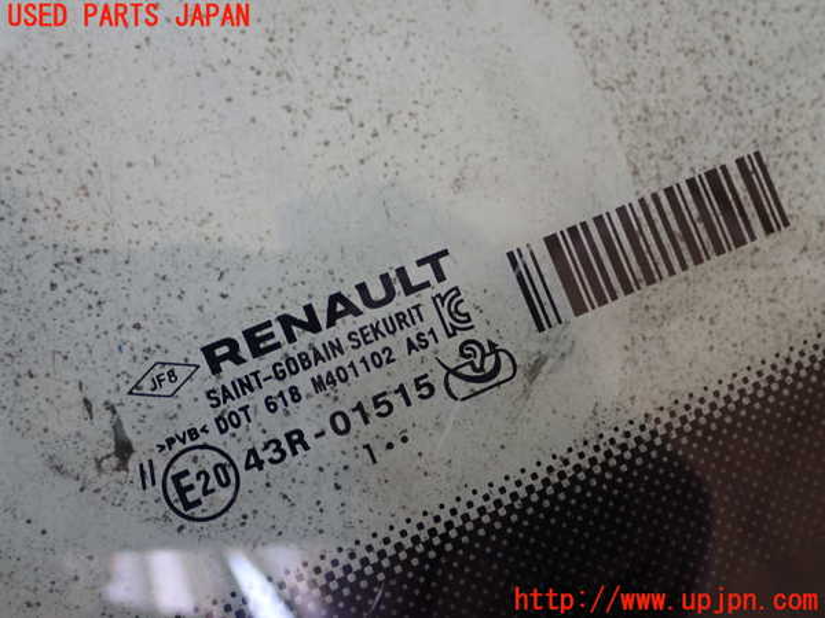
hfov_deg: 41.2
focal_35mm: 46
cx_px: 412
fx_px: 1096
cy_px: 309
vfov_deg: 31.5
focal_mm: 8.41
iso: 320
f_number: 3.1
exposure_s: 1/50
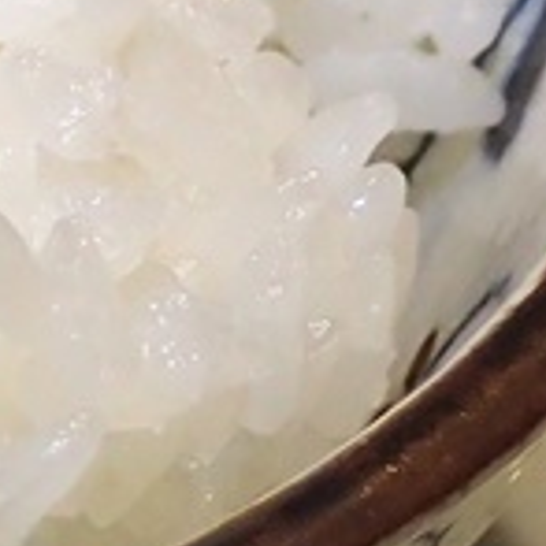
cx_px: -851
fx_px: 6317
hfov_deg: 4.8
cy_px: 15
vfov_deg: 4.9
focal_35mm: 354
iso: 160
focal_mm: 8.99
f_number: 3.2
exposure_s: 1/100
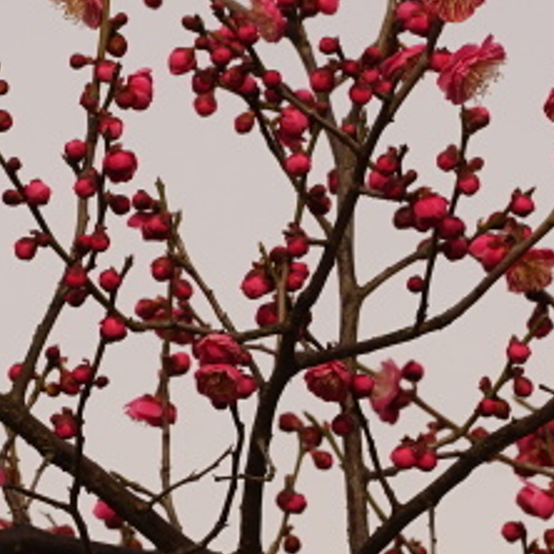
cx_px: -170
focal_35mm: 728
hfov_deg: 2.4
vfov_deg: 2.4
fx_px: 13182
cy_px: 266
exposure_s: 1/500
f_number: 10
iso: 400
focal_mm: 186
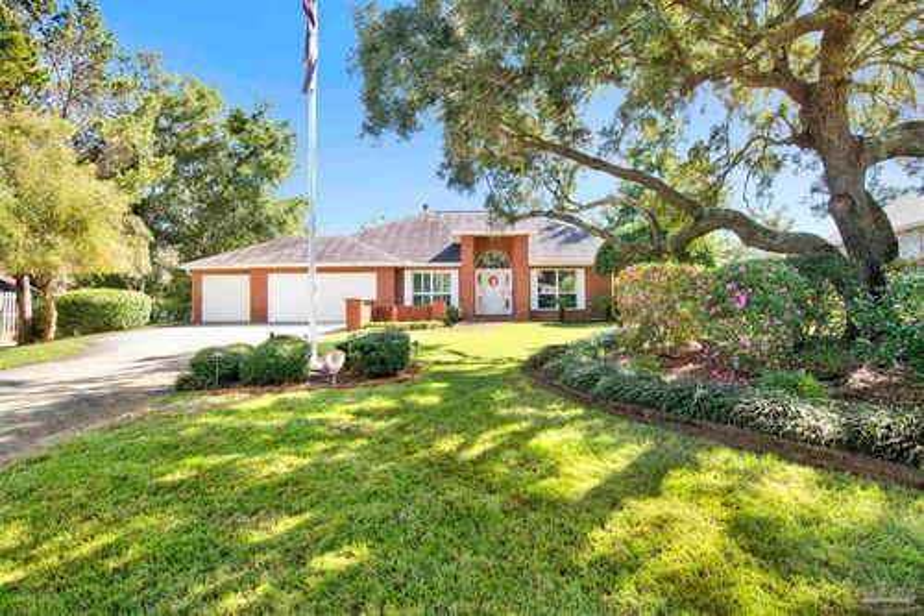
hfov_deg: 90.0
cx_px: 462
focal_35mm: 18
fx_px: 462
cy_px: 308
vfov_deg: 67.3
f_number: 11
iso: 200
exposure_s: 1/40
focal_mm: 18
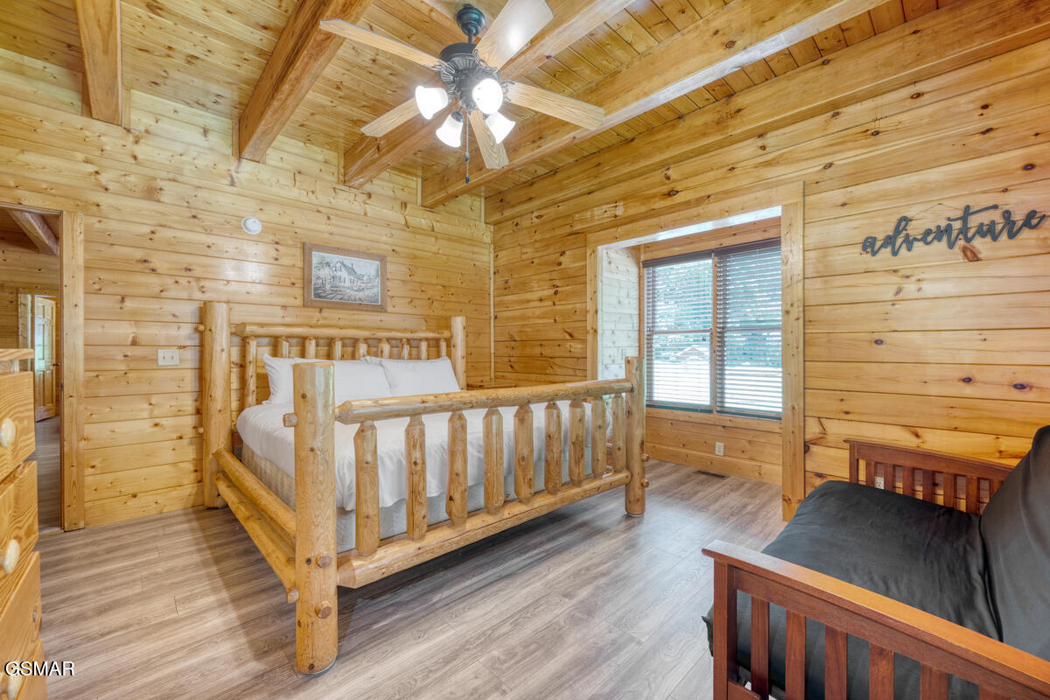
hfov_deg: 104.3
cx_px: 525
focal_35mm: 14
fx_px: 408
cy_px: 350
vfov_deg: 81.2
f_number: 8
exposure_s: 1/10
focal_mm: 14
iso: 200
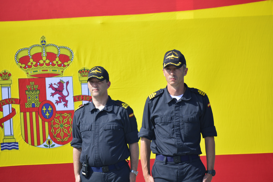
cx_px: 136
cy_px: 91
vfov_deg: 5.2
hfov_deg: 7.8
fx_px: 1991
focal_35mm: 262
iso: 200
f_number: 5.3
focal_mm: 175
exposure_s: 1/640
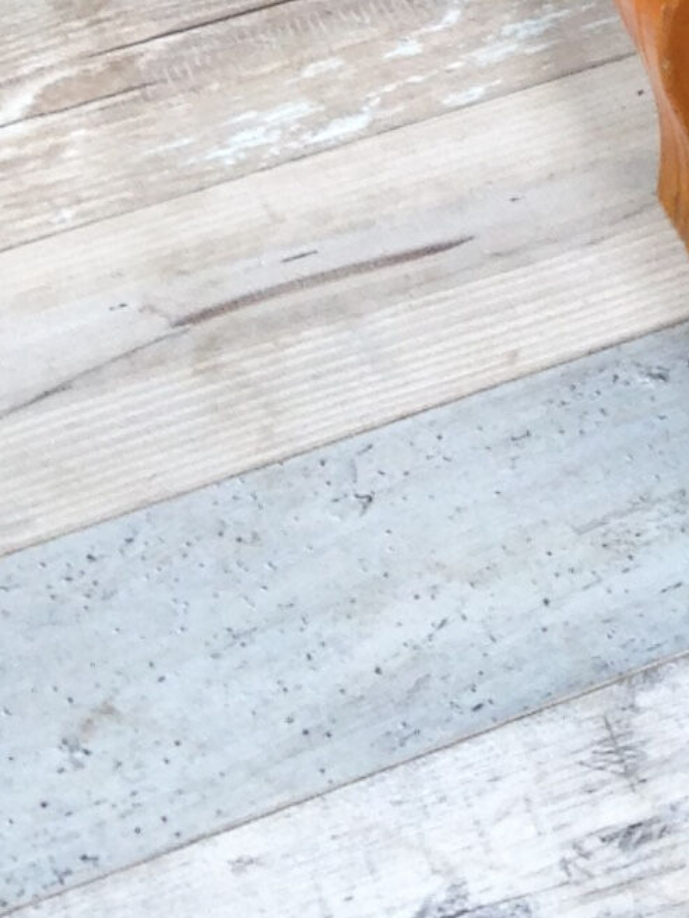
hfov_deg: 8.7
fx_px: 4351
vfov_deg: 11.2
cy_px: -760
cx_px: 1286
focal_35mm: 164
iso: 50
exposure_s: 1/30
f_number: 2.4
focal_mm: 4.12
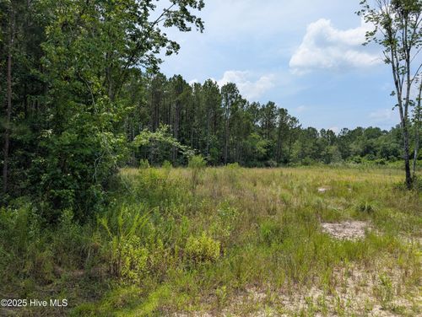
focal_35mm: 24
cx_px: 211
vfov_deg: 56.9
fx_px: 293
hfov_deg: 71.5
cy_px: 158
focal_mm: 6.9
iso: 22
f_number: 1.68
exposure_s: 1/1323
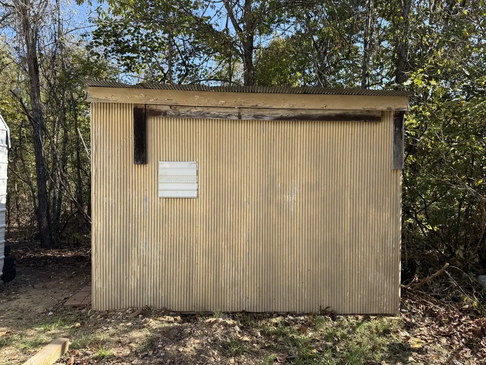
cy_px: 182
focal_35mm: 24
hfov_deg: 71.6
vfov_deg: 56.8
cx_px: 243
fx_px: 337
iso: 80
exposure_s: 1/1122
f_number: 1.78
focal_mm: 6.76
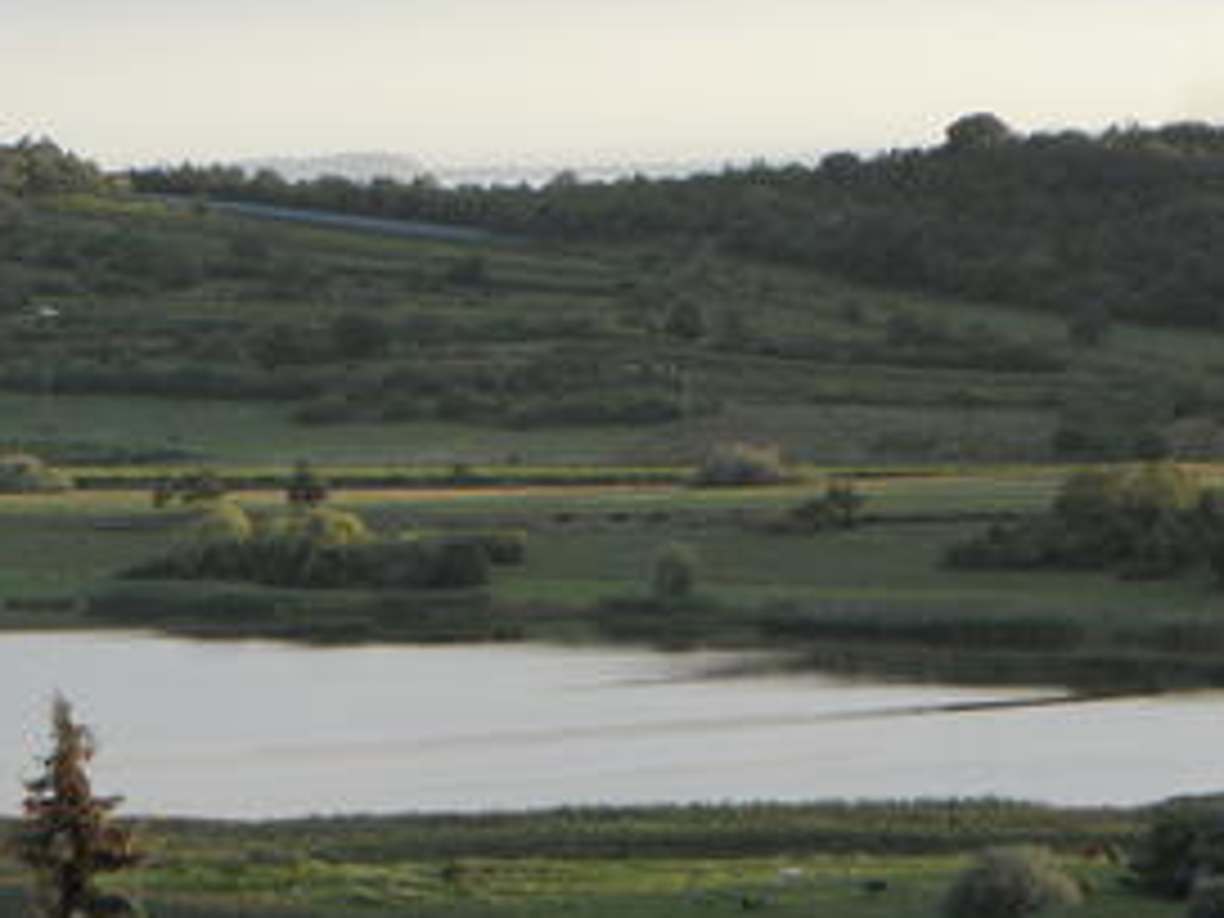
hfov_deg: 7.4
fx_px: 9406
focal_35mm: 266
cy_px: 544
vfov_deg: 5.6
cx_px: -122
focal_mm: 20.23
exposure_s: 1/125
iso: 125
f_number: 4.3
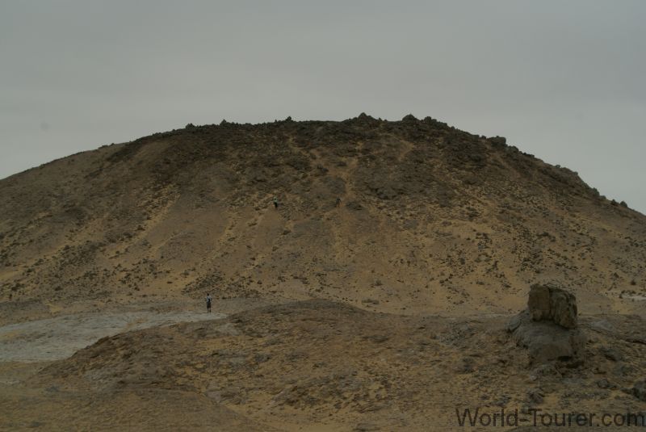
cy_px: 216
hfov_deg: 18.2
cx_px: 323
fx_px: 2021
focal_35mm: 112
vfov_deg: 12.2
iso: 100
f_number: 13
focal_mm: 75
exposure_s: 1/200
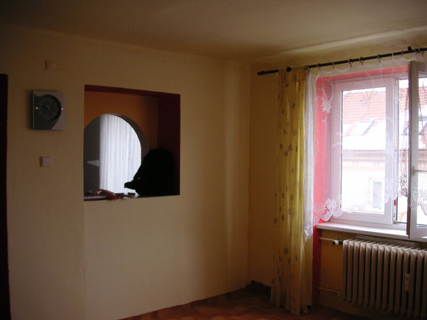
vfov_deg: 38.7
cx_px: 214
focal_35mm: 37
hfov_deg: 50.1
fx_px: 456
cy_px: 160
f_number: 2.8
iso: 50
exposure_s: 1/90
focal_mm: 6.1
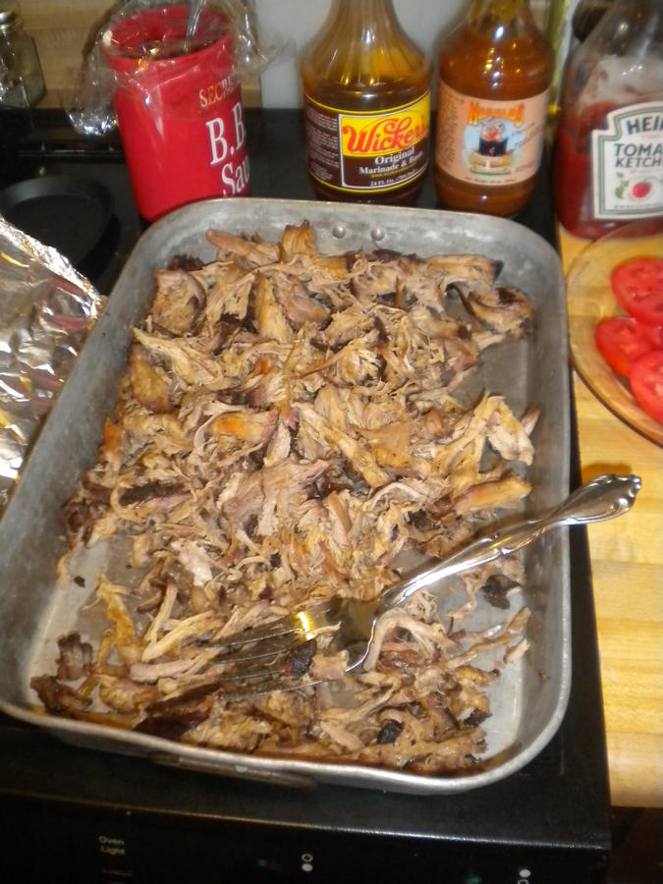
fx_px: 894
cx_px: 332
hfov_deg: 40.7
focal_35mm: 35
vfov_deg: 52.6
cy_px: 442
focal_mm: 6.3
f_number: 3.1
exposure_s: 1/30
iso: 400
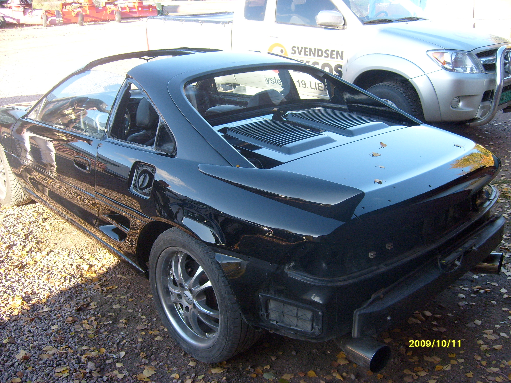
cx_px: 256
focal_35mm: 35
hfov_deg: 52.6
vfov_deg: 40.7
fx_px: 517
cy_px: 192
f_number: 2.8
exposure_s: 1/180
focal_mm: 5.8
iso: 80
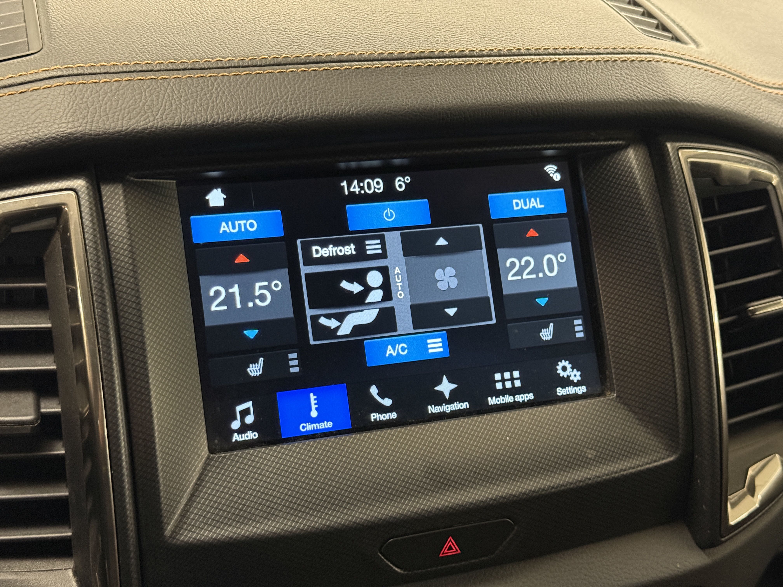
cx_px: 392
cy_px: 294
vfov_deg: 30.3
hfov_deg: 39.7
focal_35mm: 48
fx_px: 1086
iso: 400
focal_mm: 6.76
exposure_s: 1/25
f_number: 1.78
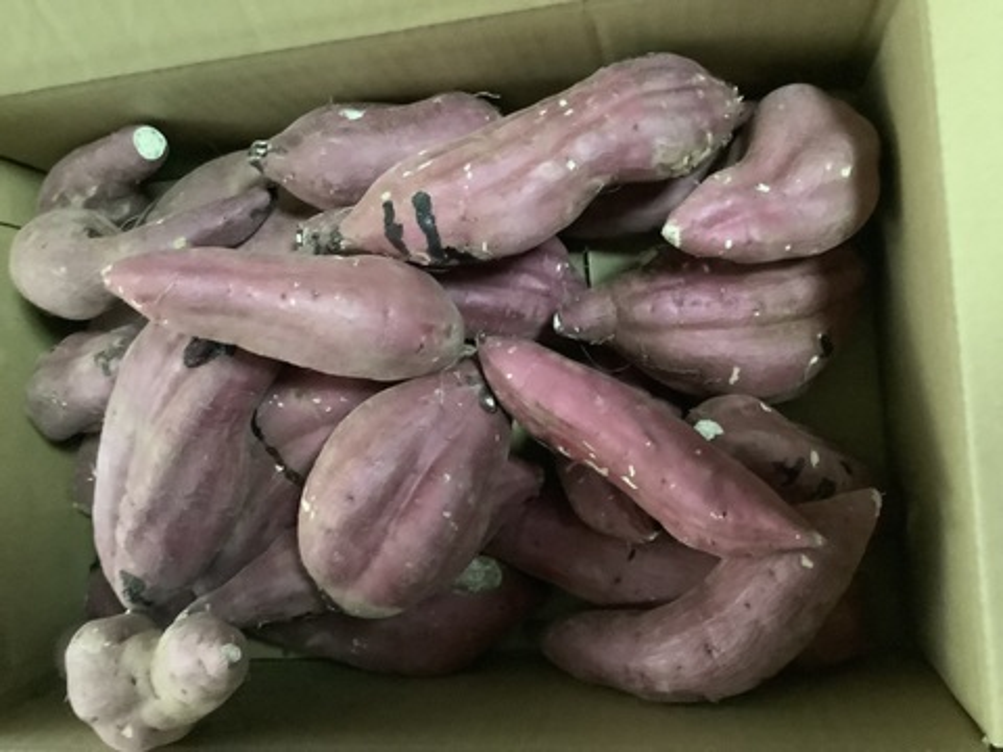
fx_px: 898
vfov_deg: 45.4
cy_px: 376
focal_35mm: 31
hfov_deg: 58.4
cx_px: 502
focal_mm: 3.3
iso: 640
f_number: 2.4
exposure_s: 1/17
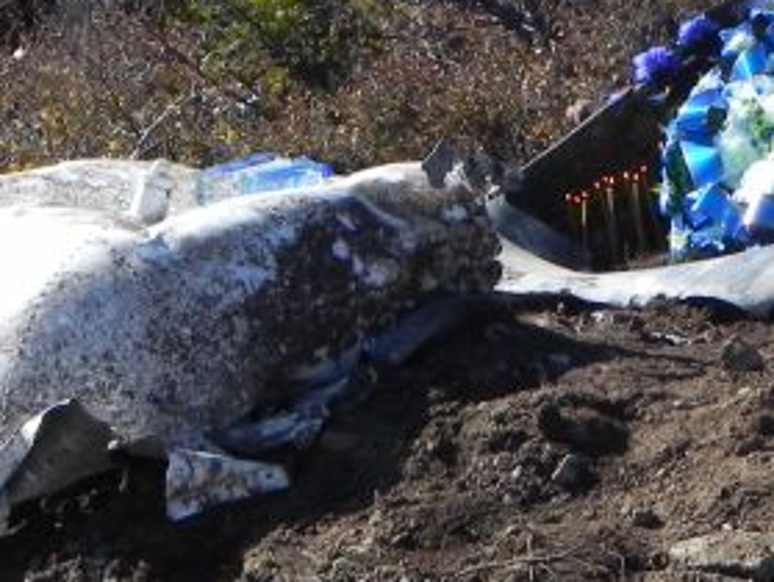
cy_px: -139
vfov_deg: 7.8
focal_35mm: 189
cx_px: 821
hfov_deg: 10.3
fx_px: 4231
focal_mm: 11.8
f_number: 7.1
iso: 160
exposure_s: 1/323
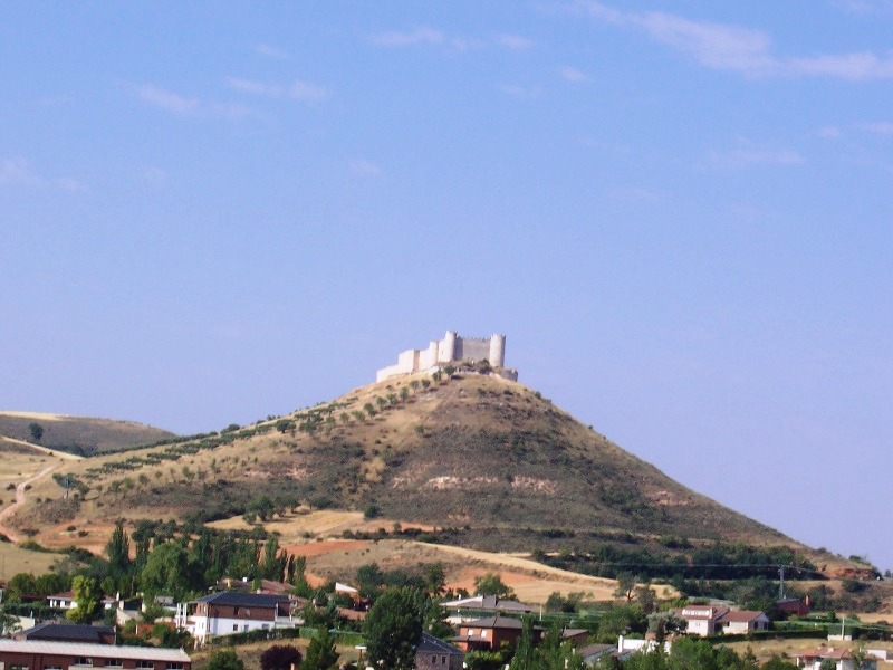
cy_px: 335
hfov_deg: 17.7
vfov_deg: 13.3
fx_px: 2864
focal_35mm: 111
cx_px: 446
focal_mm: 16.8
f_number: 9.5
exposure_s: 1/250
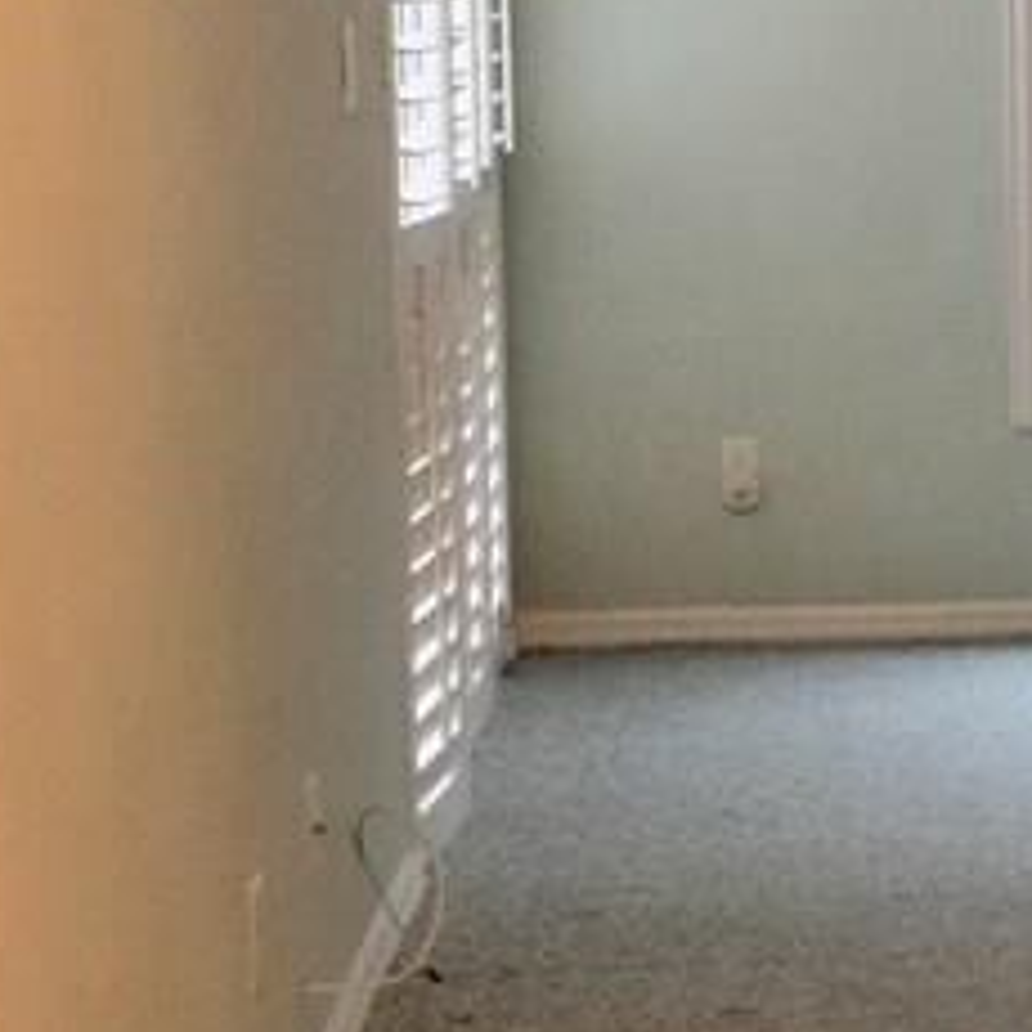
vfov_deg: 15.3
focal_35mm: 114
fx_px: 3845
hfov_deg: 15.0
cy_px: 516
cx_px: 1081
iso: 64
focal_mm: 4.15
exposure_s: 1/4
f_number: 2.2
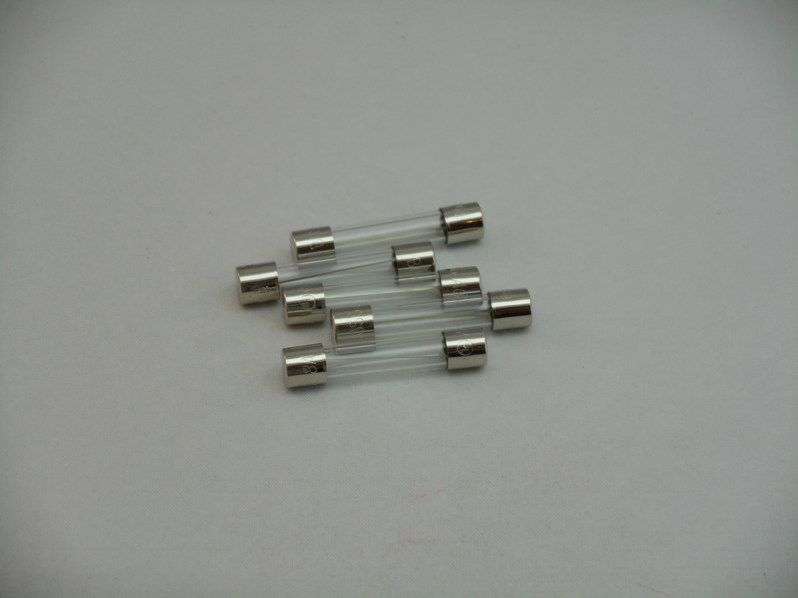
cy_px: 299
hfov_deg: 16.8
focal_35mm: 117
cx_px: 399
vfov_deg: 12.7
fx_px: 2697
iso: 110
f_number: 5.9
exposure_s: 1/60
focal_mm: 20.9
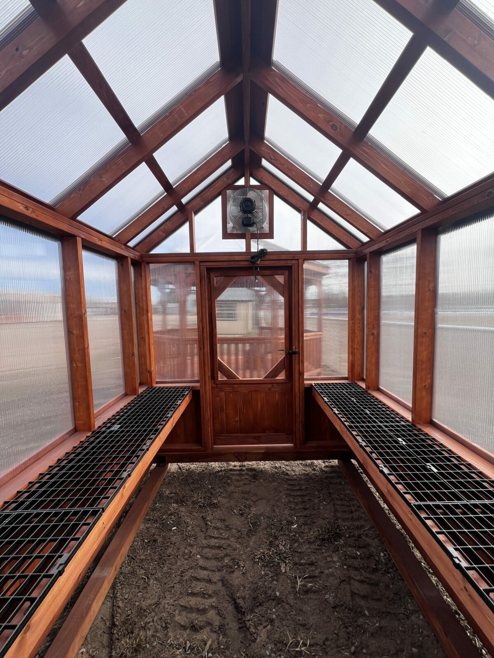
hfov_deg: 89.9
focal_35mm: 13
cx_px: 247
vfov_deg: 106.2
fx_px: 247
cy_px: 329
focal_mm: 1.57
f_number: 1.8
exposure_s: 1/346
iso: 32
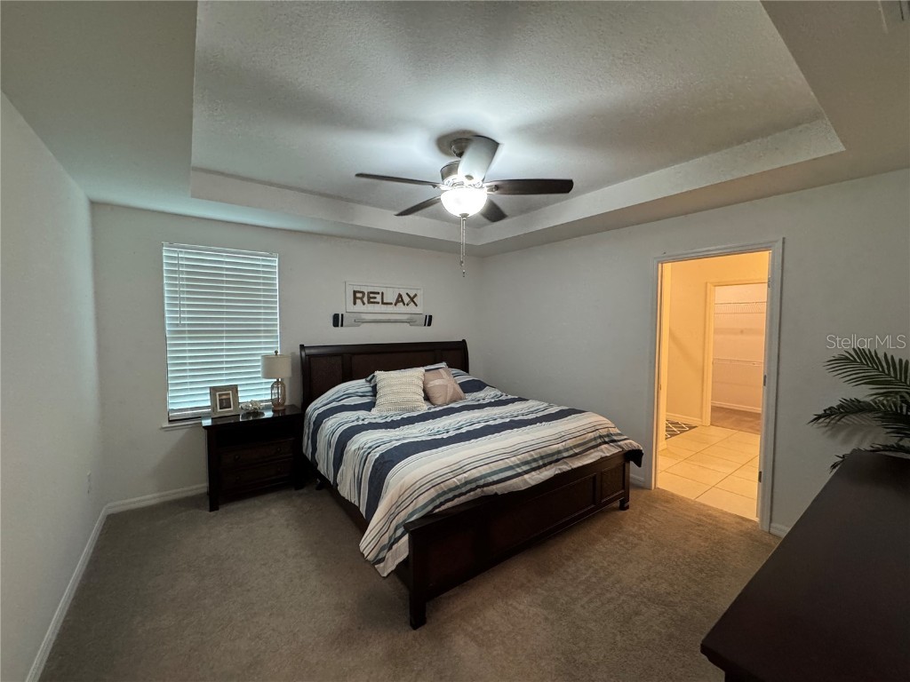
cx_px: 455
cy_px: 341
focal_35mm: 14
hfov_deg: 102.1
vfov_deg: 85.7
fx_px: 368
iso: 320
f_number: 2.2
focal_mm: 2.22
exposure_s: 1/60
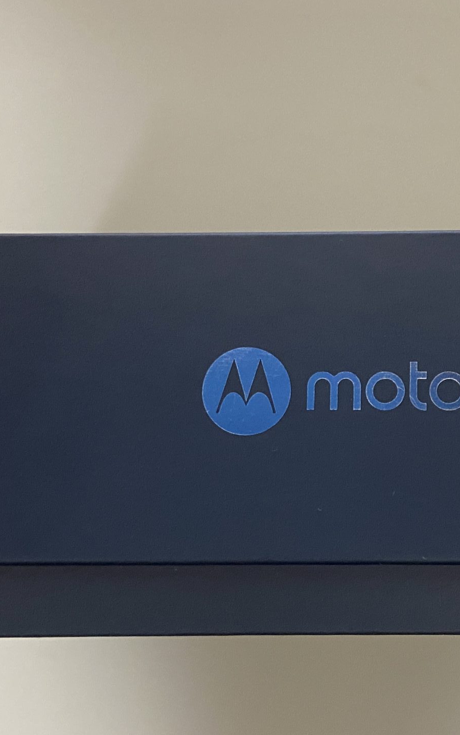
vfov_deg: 41.0
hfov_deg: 25.4
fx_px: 983
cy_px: 405
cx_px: 423
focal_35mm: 49
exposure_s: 1/40
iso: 500
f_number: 1.8
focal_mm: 4.25
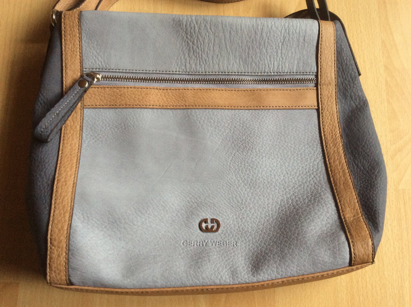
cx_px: 206
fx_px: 379
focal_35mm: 32
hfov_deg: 56.9
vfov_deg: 44.1
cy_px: 154
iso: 125
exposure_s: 1/25
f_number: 2.4
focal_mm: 3.3
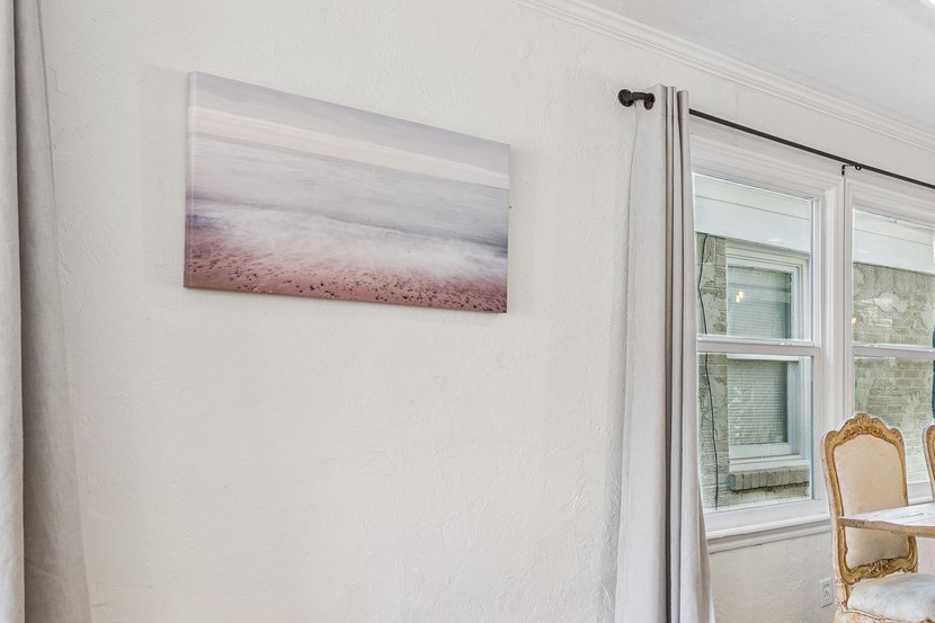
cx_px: 1024
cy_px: 387
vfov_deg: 35.3
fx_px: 974
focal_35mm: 37
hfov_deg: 41.2
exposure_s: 1/20
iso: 200
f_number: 10
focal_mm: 15.2
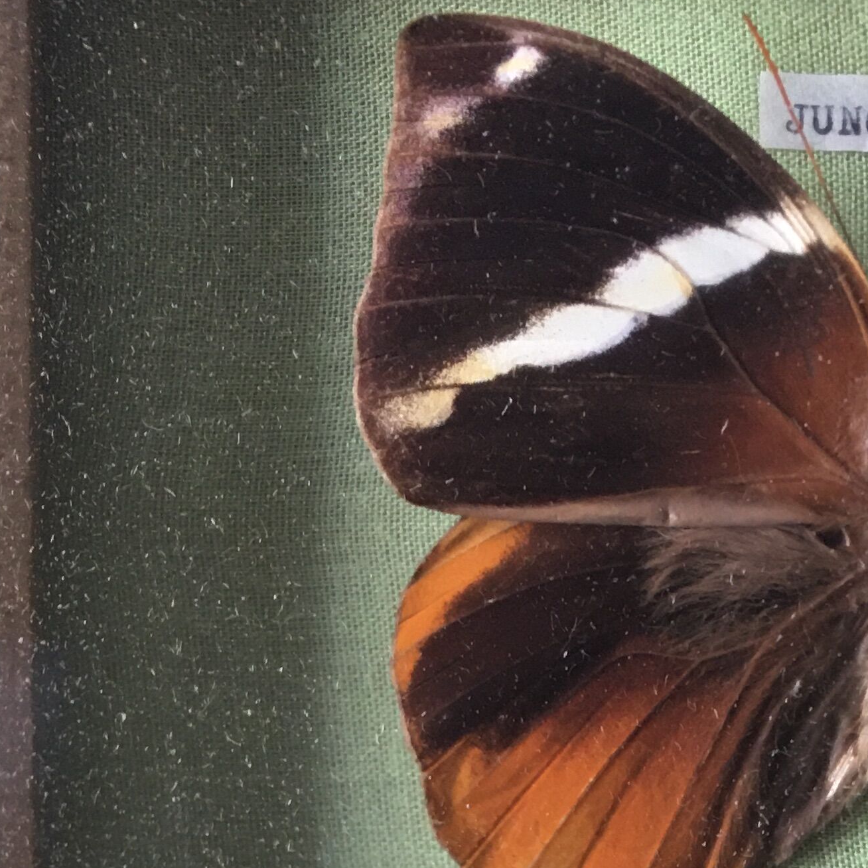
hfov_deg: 20.9
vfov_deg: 20.2
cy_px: 1099
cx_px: 936
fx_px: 2241
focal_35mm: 79
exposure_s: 1/17
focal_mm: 4.15
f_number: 2.2
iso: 80
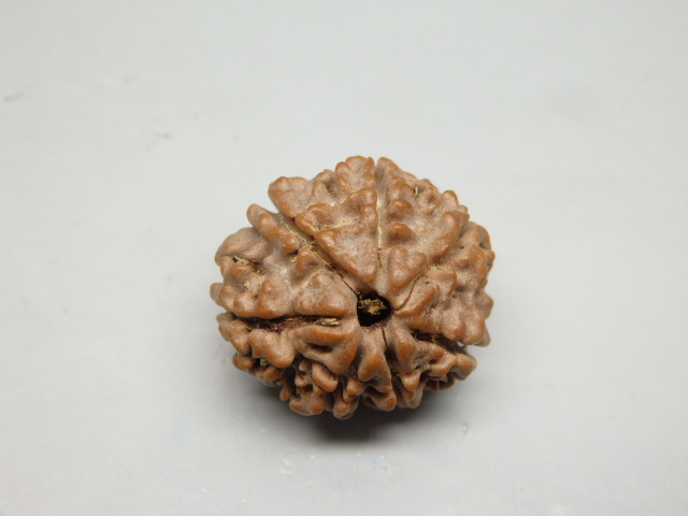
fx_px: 1312
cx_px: 344
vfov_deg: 22.3
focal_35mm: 66
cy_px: 258
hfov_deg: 29.4
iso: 320
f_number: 4.4
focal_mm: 11.9
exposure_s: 1/100
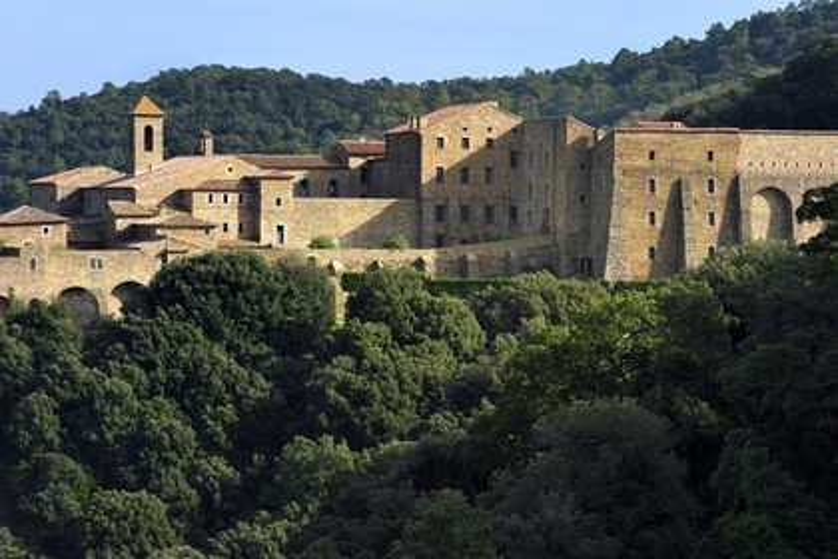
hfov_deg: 20.0
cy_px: 280
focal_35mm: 102
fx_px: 2374
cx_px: 419
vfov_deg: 13.4
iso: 400
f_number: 13
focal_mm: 102
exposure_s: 1/250
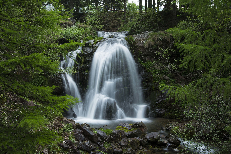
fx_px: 241
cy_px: 77
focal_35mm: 38
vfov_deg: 35.5
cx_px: 116
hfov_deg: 51.3
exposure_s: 4
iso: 100
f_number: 8
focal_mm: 25
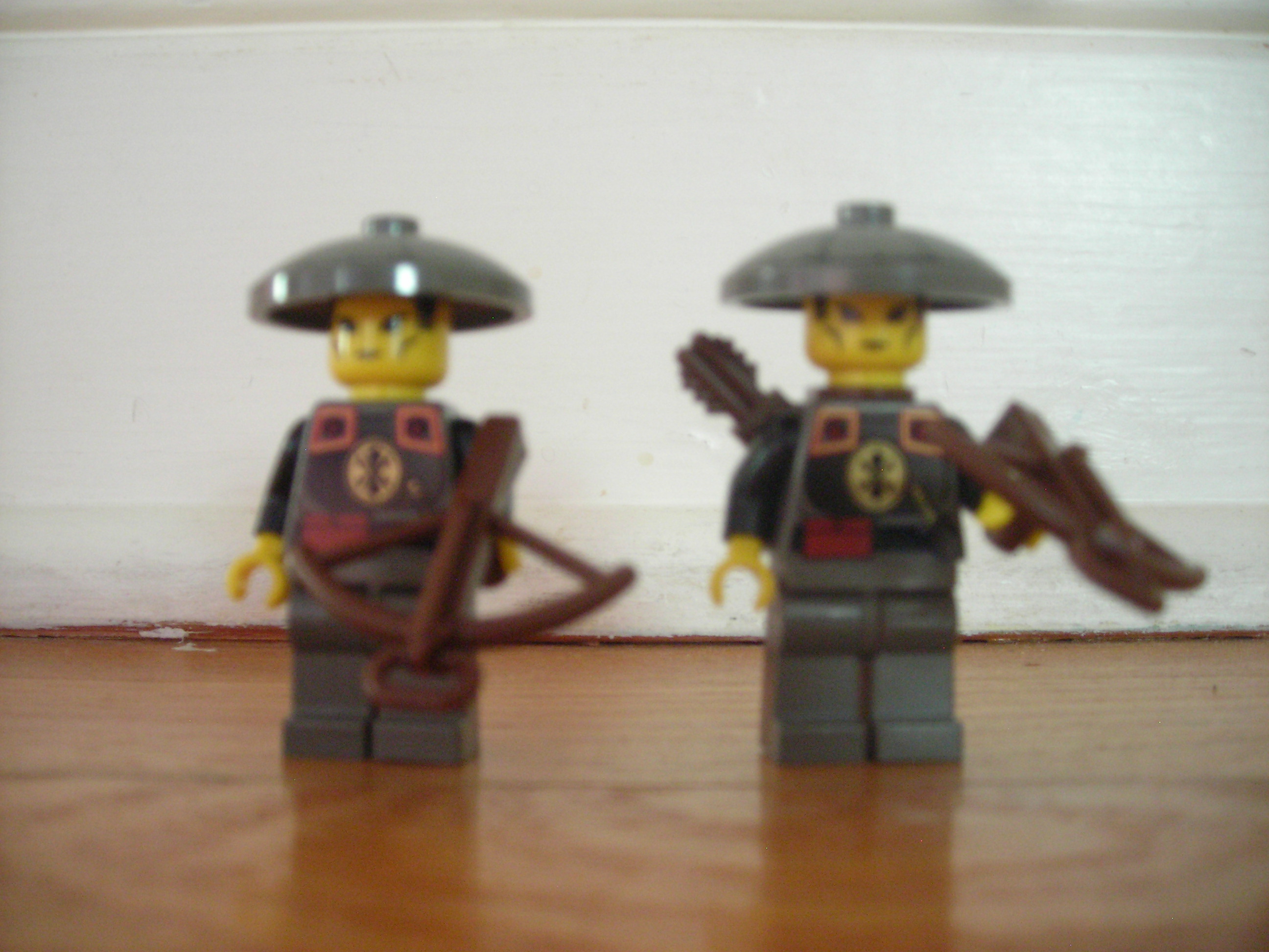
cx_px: 634
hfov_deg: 49.0
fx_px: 1393
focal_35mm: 38
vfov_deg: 37.7
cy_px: 476
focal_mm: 6.3
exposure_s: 1.76
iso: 200
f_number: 3.2
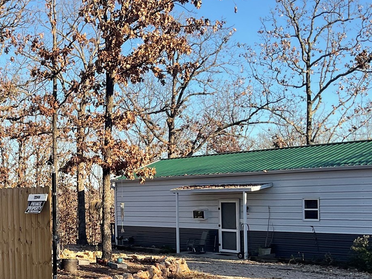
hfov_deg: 30.3
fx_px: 656
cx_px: 38
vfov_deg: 23.7
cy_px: 216
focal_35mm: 61
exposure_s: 1/635
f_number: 1.8
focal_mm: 3
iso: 16
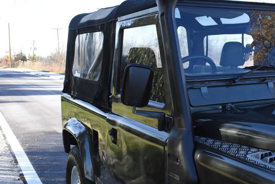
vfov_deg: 27.6
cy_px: 84
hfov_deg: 39.8
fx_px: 375
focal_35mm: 49
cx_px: 184
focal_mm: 24
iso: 2000
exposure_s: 1/400
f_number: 13
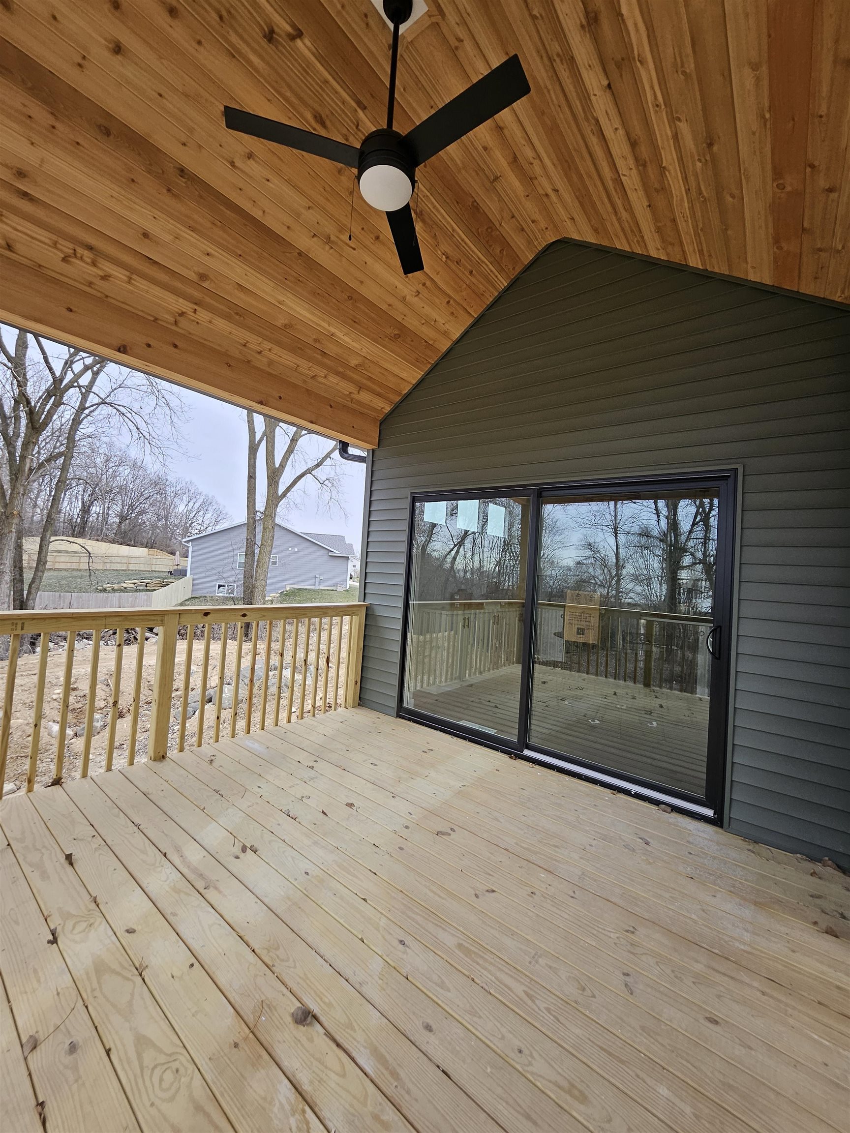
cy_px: 566
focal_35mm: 13
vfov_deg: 106.2
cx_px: 425
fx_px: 426
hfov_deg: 89.9
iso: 40
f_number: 2.2
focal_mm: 1.74
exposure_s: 1/120
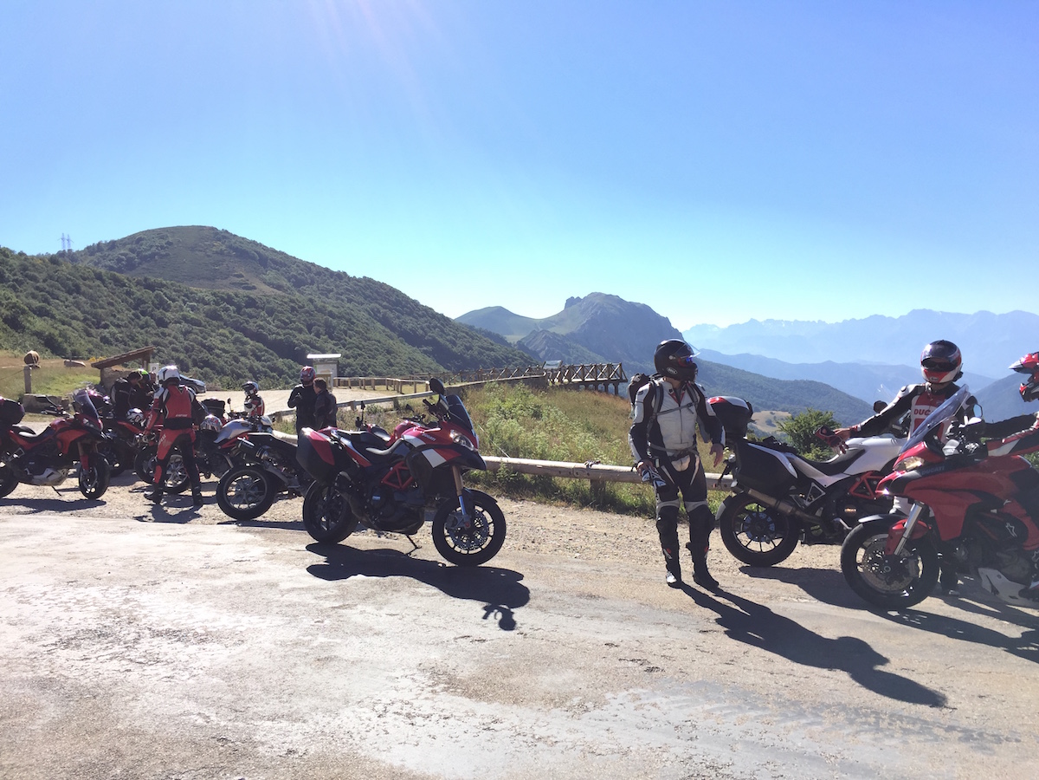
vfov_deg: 48.2
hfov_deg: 61.7
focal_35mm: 29
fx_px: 870
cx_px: 520
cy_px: 390
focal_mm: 4.15
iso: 32
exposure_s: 1/1236
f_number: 2.2
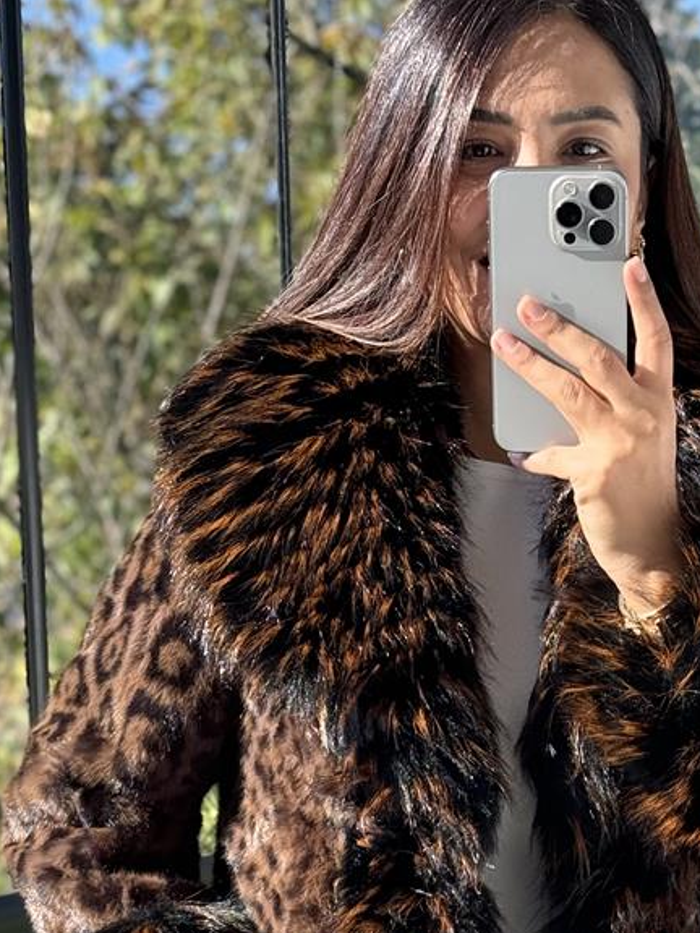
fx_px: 2993
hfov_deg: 13.3
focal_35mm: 111
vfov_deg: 17.3
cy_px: 973
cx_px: 544
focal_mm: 6.76
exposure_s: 1/394
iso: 64
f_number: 1.78
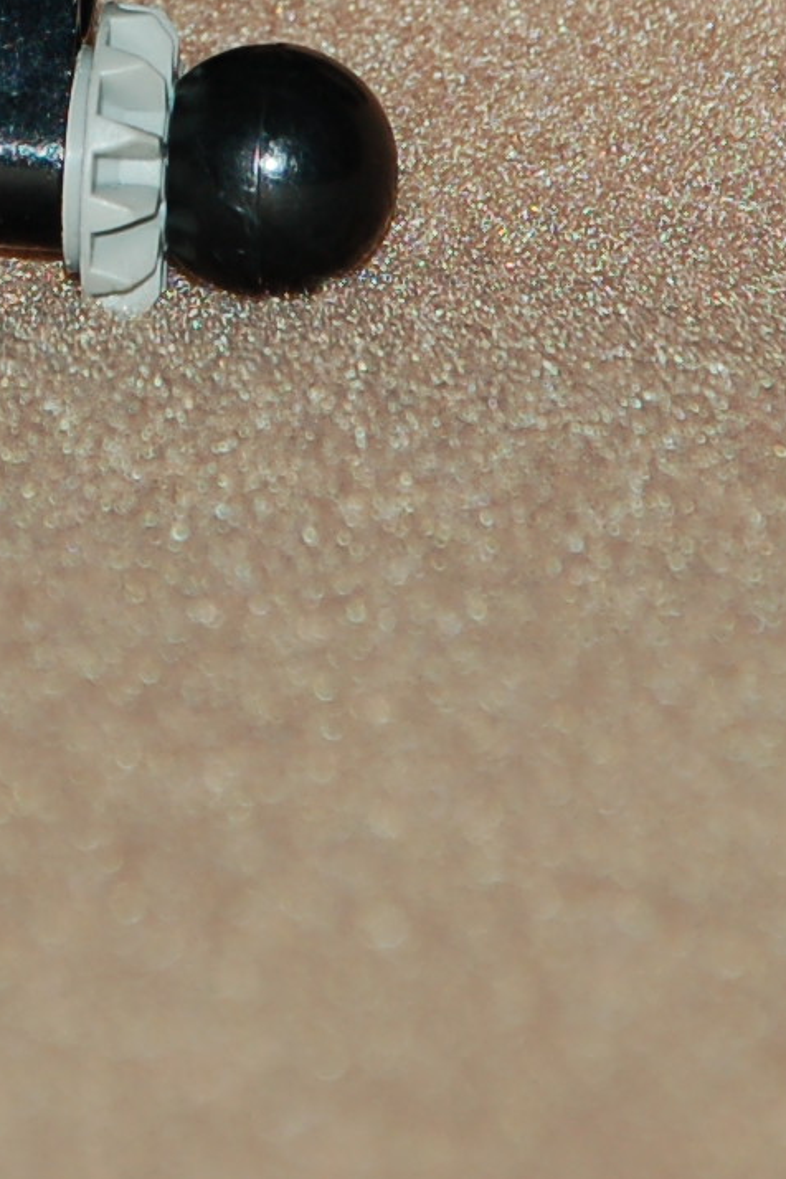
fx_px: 27904
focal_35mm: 852
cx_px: -15
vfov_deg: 2.4
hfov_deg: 1.6
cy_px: -357
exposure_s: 1/125
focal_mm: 135
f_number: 5.6
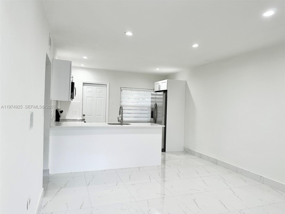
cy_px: 107
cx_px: 142
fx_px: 198
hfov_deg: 71.6
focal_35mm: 24
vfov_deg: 56.8
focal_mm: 6.86
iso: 100
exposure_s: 1/120
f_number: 1.78
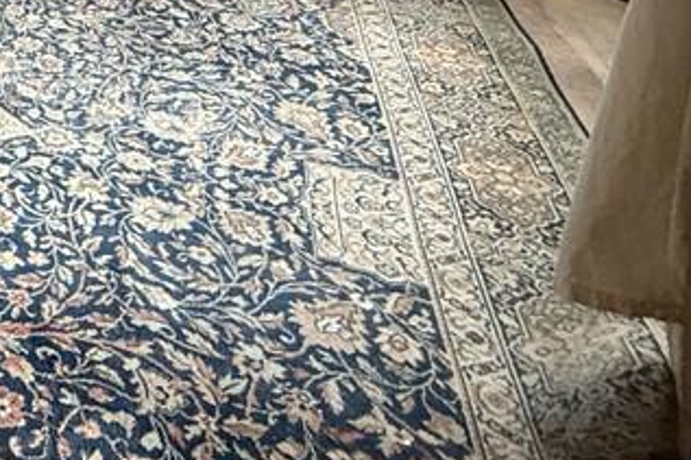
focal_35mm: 47
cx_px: -283
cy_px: -277
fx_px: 902
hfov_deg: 29.8
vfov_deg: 22.2
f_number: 2.2
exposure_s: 1/60
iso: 400
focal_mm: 2.22
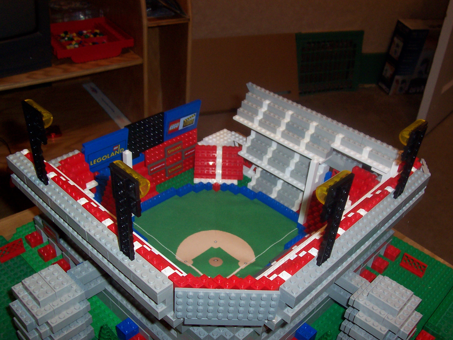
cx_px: 226
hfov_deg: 50.1
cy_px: 170
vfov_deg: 38.7
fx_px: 484
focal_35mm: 37
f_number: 2.8
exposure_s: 1/60
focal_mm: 5.6
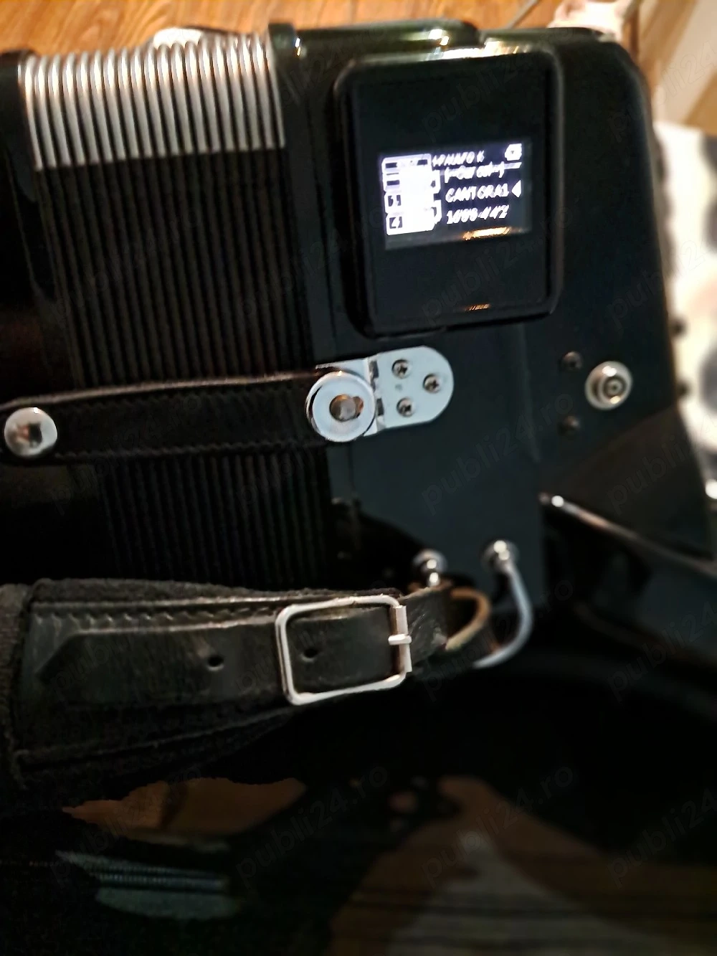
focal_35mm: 27
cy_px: 478
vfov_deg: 65.3
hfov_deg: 51.4
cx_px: 358
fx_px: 746
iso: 1600
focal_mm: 4
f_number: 1.8
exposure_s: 1/13
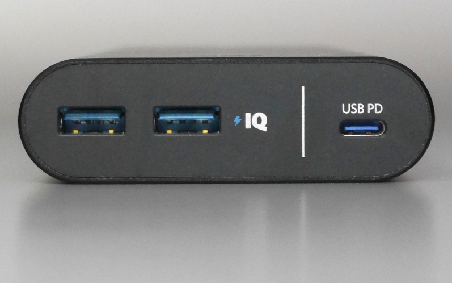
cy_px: 122
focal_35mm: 66
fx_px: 813
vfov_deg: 19.7
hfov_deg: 31.1
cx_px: 226
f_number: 5.5
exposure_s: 1/60
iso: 1250
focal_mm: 31
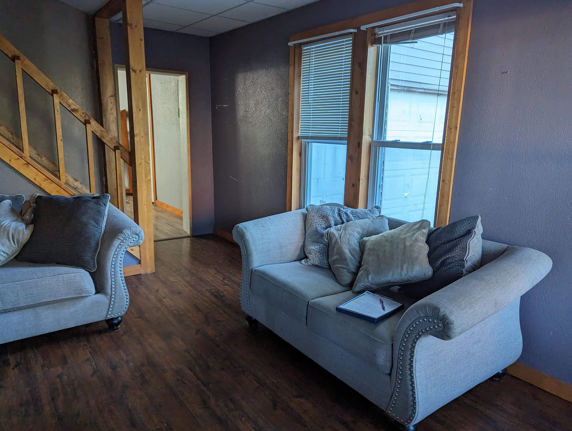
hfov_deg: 69.3
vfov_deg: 55.0
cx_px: 278
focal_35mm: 25
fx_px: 414
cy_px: 220
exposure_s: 1/145
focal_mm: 6.81
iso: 197
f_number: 1.85
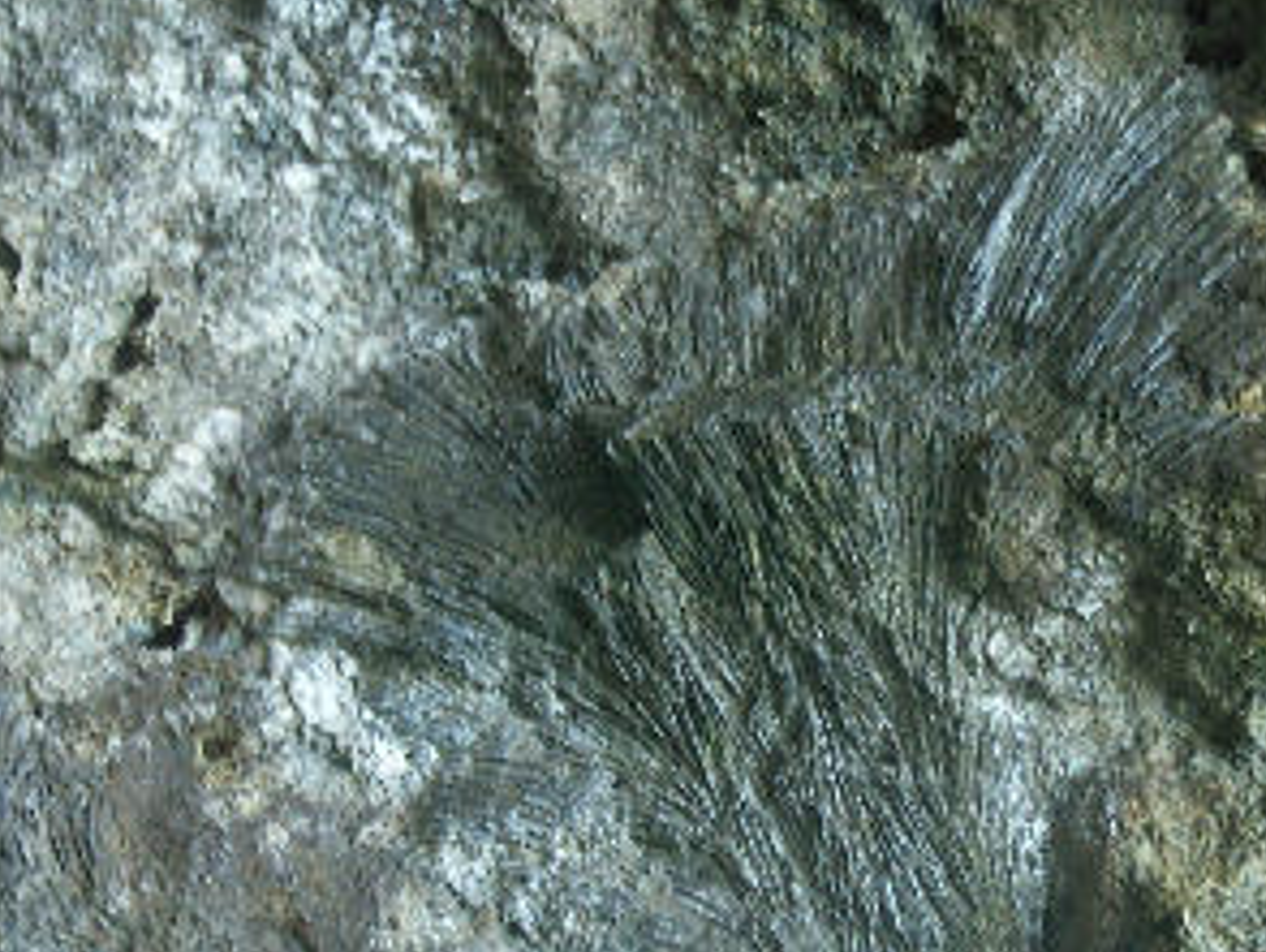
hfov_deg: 14.7
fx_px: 4905
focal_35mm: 134
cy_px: 750
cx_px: 829
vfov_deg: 11.0
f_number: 3.2
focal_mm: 18.47
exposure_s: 1/15
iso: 125
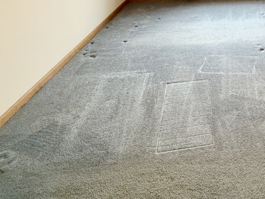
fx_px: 306
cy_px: -28
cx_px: 253
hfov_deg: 41.8
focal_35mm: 40
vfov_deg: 31.3
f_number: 2.2
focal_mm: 2.22
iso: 320
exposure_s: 1/120
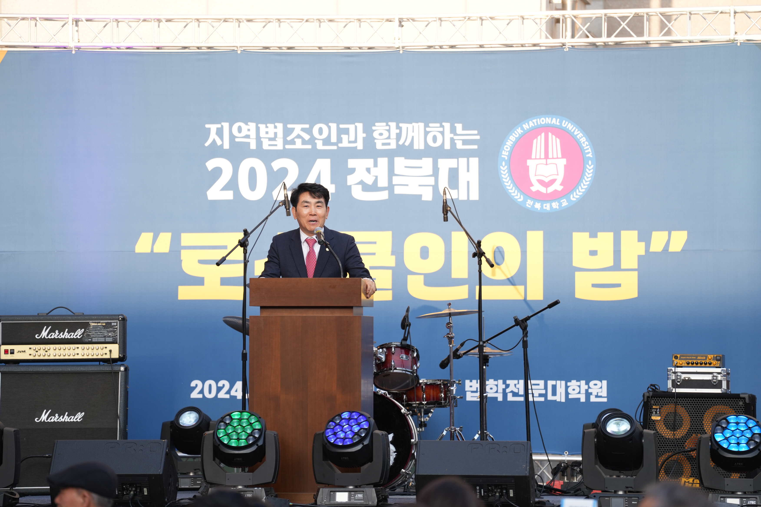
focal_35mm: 197
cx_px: 380
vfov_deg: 7.0
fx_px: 4164
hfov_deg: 10.4
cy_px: 254
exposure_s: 1/640
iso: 250
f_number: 2.8
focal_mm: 197
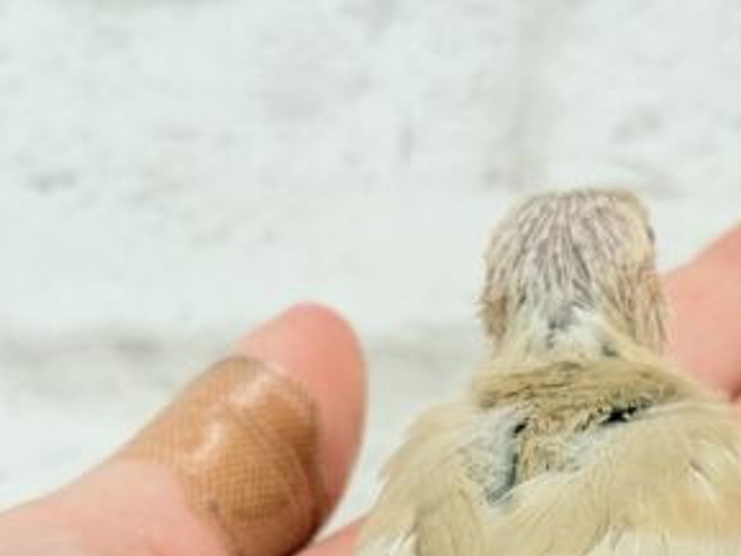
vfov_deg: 12.7
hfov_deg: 16.9
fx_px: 2463
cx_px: 677
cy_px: 607
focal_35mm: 115
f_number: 1.6
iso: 50
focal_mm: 5.96
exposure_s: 1/50
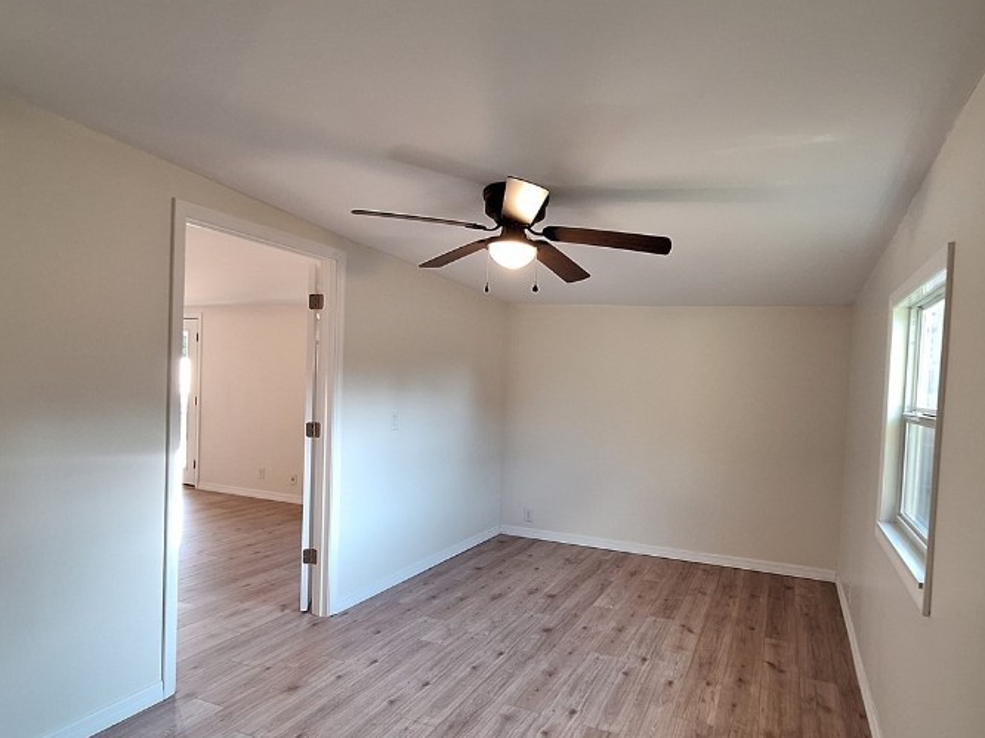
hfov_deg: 81.6
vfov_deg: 65.9
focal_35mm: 20
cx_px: 534
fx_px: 569
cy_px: 385
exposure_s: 1/40
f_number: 2.2
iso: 125
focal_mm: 1.74
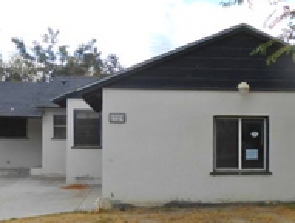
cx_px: 175
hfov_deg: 40.2
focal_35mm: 47
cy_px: 153
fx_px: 401
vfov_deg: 30.7
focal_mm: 4.6
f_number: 3.5
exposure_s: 1/500
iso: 80
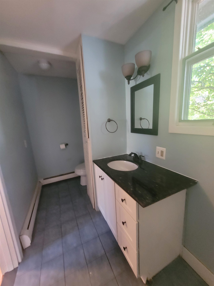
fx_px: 107
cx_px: 107
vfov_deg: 106.2
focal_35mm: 13
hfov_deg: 89.9
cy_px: 143
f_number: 2.2
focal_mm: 1.74
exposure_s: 1/24
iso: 800
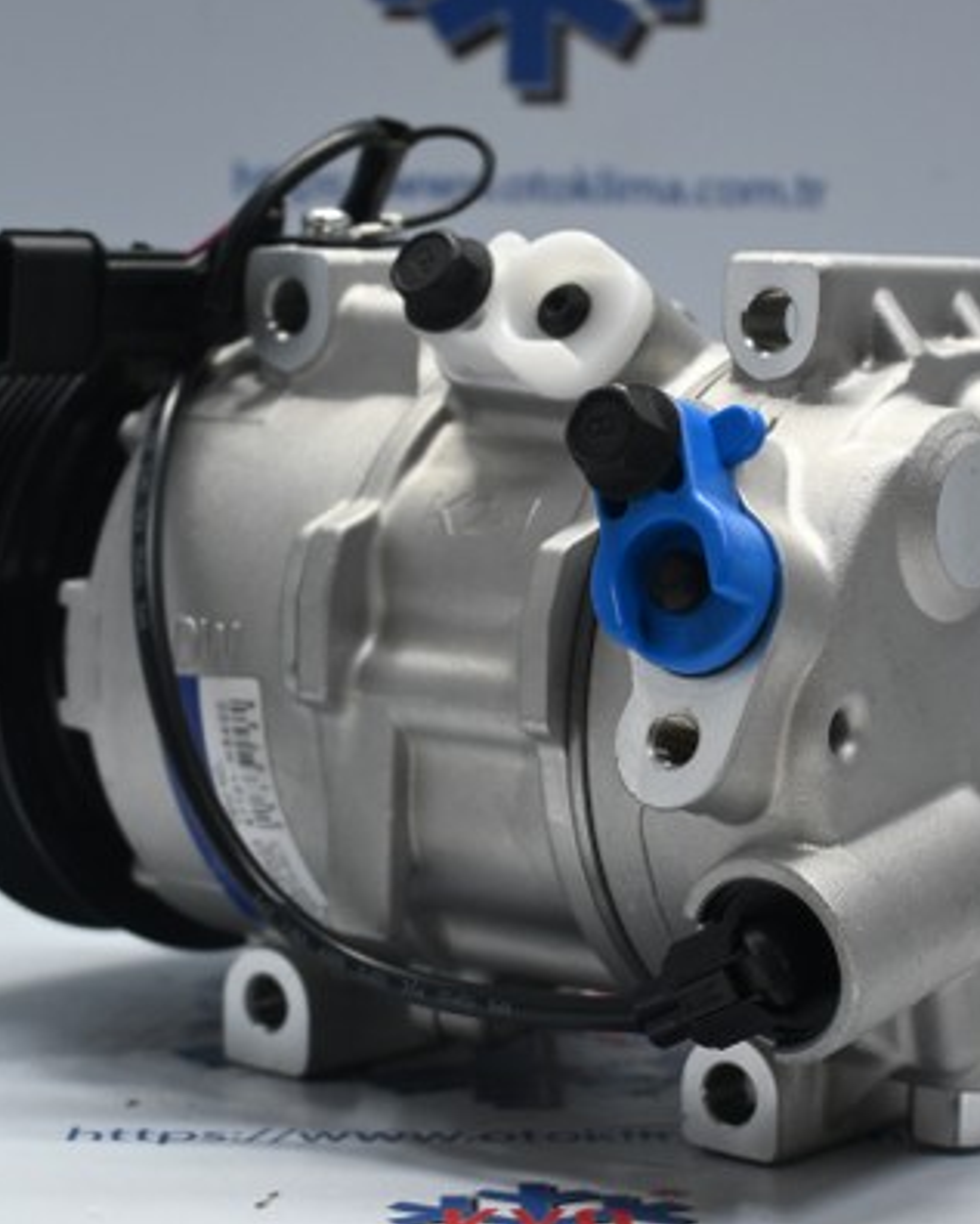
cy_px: 609
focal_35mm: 81
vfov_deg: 23.6
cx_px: 513
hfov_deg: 19.0
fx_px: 2936
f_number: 5.6
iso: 1000
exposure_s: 1/60
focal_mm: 38
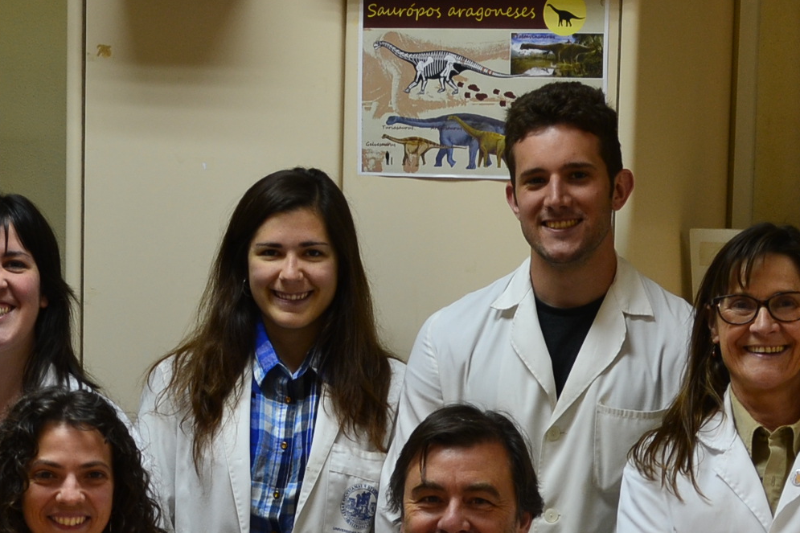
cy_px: 519
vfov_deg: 9.8
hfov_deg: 14.7
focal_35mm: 139
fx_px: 3088
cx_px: 297
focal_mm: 40
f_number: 6.3
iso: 400
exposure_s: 1/15
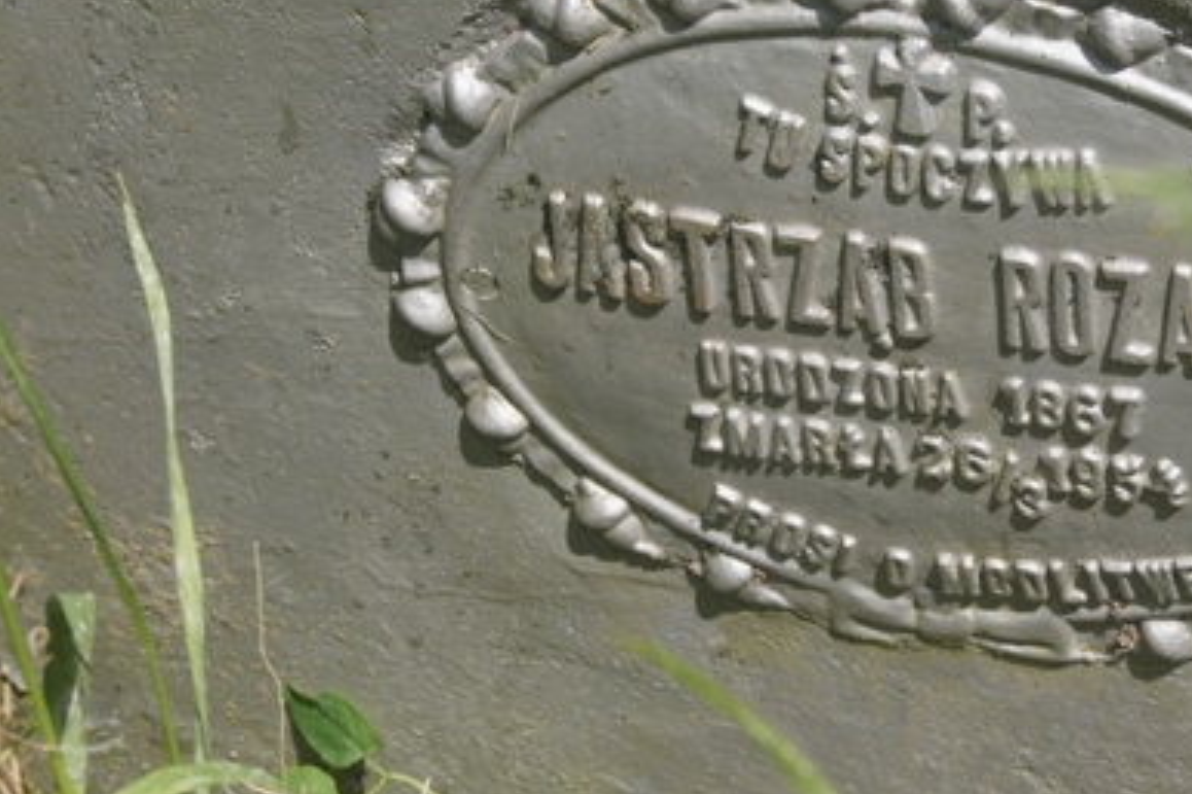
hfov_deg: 14.9
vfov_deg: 10.0
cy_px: 222
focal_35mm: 137
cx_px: 985
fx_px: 4528
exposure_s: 1/320
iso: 200
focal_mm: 55
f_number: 11
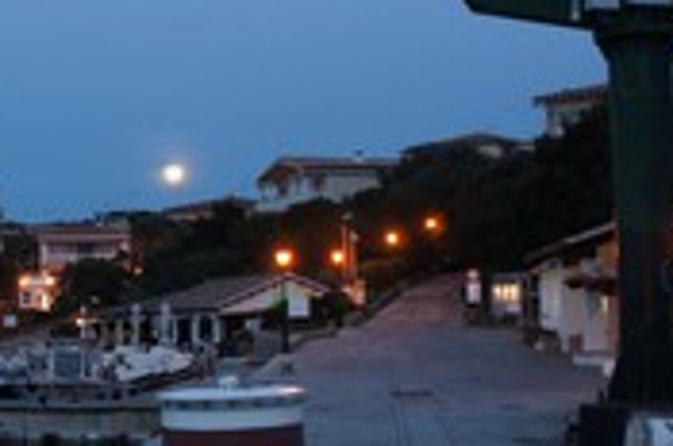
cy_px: 235
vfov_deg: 19.1
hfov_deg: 27.3
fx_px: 1325
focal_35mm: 71
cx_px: 42
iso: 640
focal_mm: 18
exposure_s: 1/30
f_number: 3.5
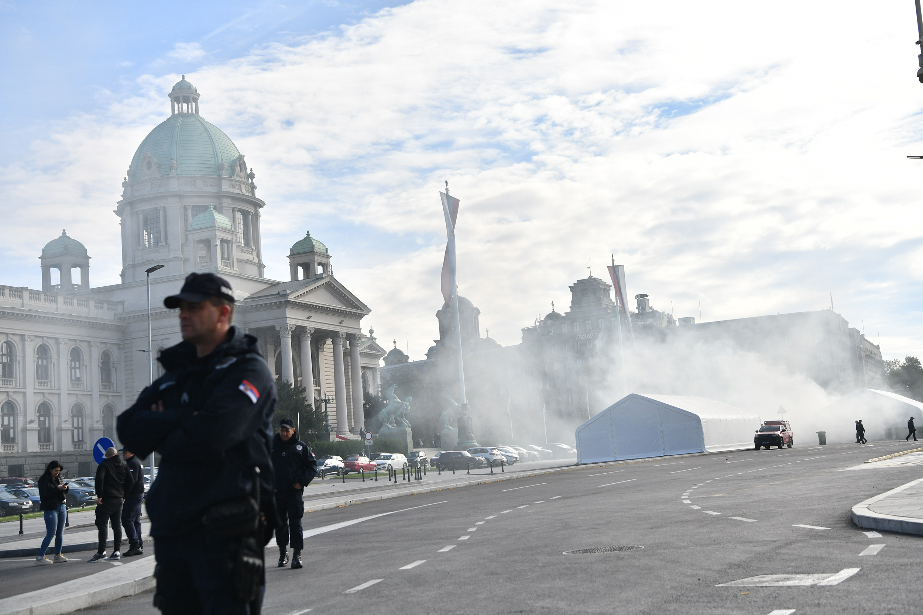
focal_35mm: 50
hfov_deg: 39.6
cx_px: 462
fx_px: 1282
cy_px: 308
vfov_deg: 27.0
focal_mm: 50
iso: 800
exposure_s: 1/6400
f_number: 5
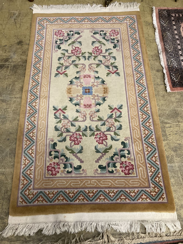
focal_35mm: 28
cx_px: 92
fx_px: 197
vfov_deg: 63.4
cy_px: 122
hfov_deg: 49.8
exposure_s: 1/50
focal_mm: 3.99
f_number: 1.8
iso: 320
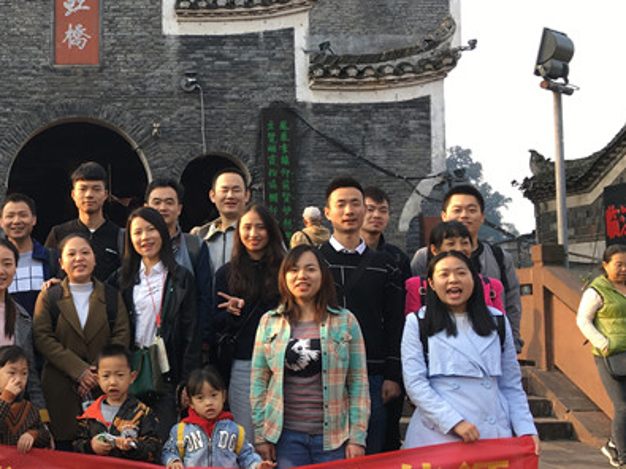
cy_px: 233
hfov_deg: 32.9
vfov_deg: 26.5
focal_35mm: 55
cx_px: 48
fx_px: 994
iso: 25
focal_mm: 4.15
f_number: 2.2
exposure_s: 1/133
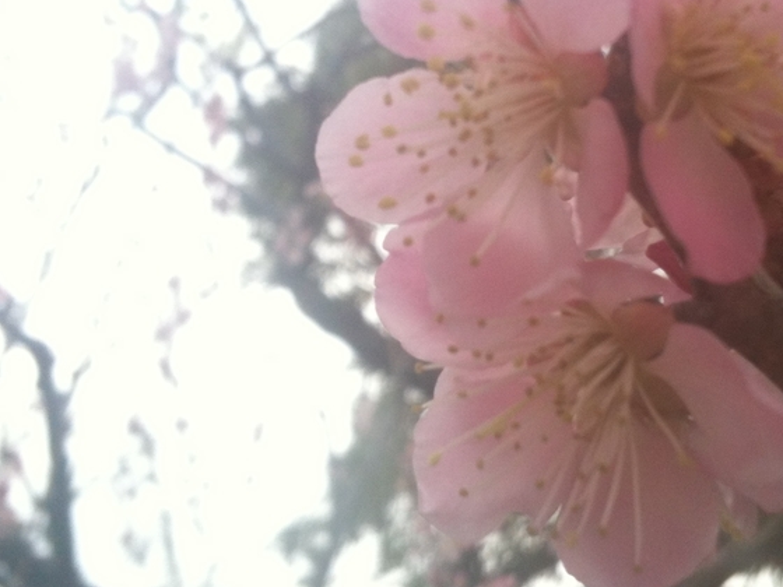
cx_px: 537
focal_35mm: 64
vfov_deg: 22.9
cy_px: 260
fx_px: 1448
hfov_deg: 30.0
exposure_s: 1/311
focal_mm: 3.85
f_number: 2.8
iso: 64
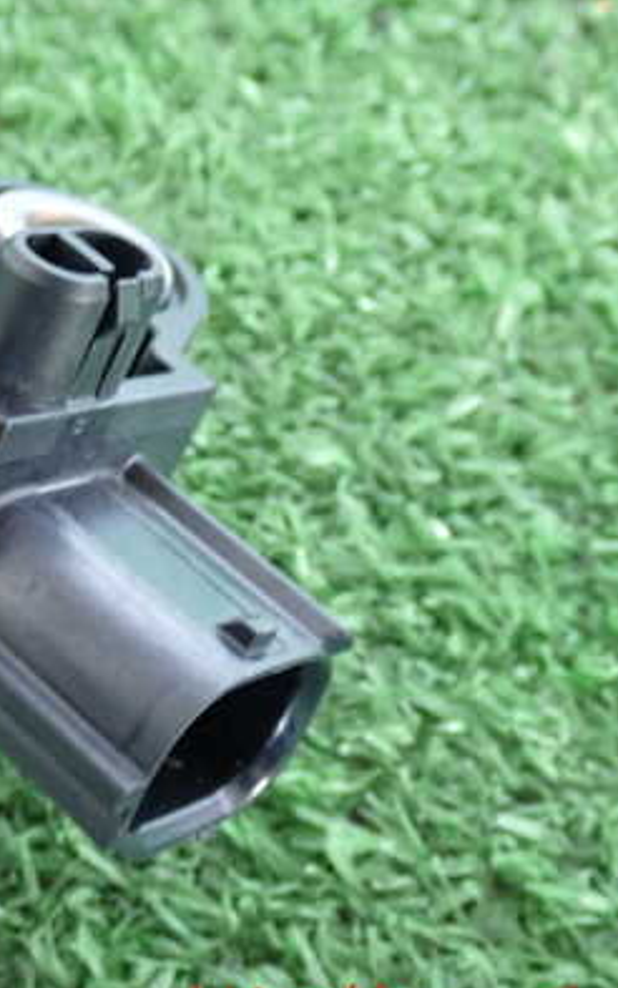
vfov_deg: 27.1
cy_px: 478
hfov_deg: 16.8
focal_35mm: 76
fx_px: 2046
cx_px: 5
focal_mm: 8.4
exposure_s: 1/15
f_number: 4.5
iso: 800
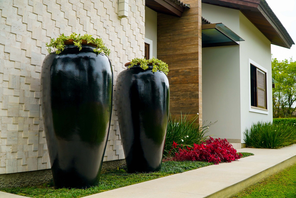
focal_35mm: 48
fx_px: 395
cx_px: 148
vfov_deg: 28.1
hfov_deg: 41.1
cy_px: 99
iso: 80
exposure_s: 1/250
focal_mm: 32
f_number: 4
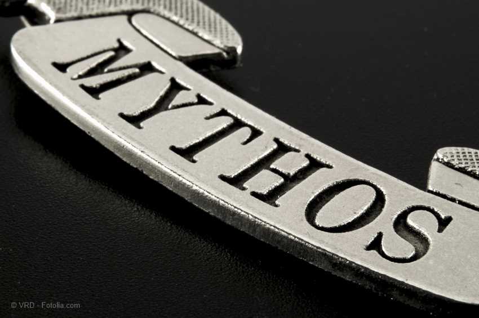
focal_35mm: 90
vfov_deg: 15.2
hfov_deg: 22.6
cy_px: 159
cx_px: 240
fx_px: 1196
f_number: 36
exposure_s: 1.3
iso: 200
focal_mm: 60
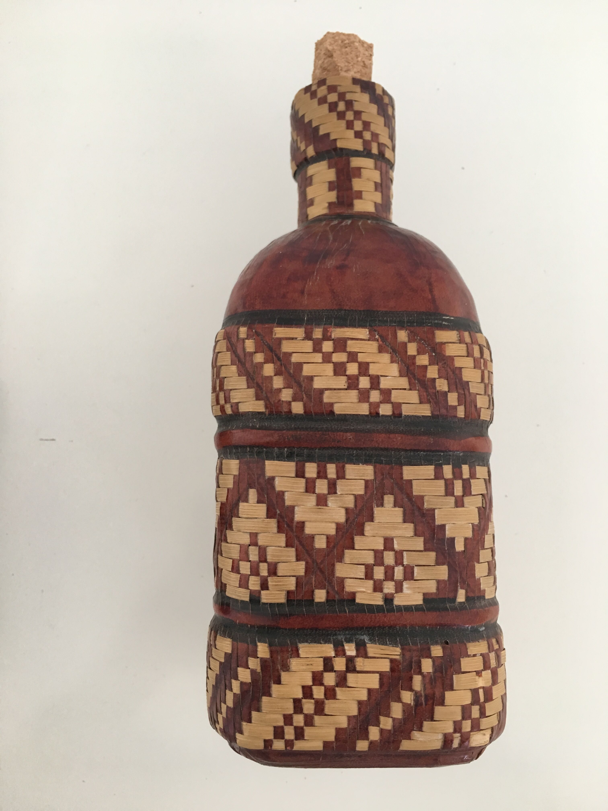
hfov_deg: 48.2
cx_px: 304
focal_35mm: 29
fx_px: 679
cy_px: 406
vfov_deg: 61.7
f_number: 2.2
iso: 125
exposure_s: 1/33
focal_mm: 4.15
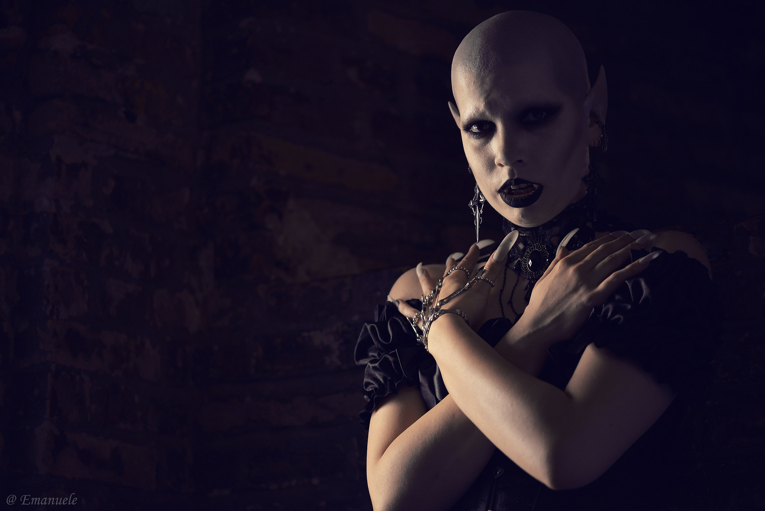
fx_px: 2232
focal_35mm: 105
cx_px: 382
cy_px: 256
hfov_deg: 19.4
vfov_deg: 13.1
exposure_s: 1/250
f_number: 3
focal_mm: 105
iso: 800
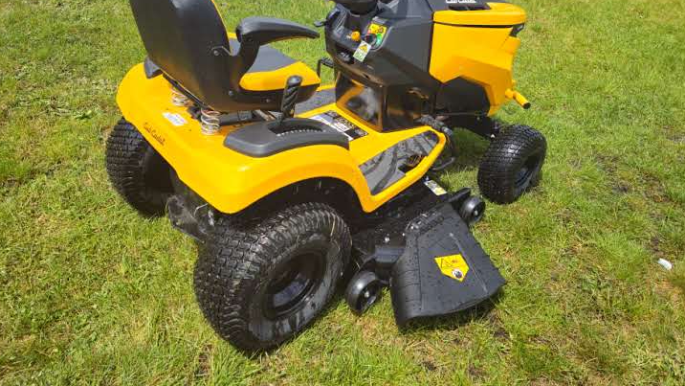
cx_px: 337
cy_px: 106
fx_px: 509
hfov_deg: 67.9
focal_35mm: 28
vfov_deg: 40.6
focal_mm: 6.3
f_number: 1.7
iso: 10
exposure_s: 1/609
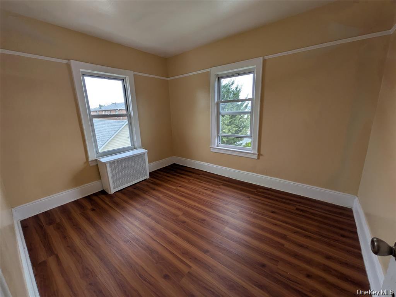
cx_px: 198
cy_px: 148
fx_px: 160
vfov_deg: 85.7
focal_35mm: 14
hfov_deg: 102.1
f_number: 2.2
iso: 52
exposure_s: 1/218
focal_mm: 1.83
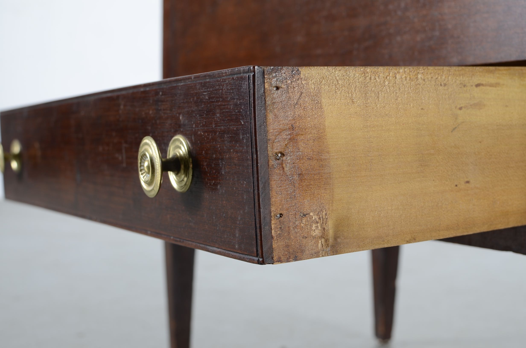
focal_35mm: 52
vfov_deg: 25.6
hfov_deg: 37.9
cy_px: 174
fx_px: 765
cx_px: 263
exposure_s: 1/125
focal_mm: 35
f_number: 5.6
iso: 100
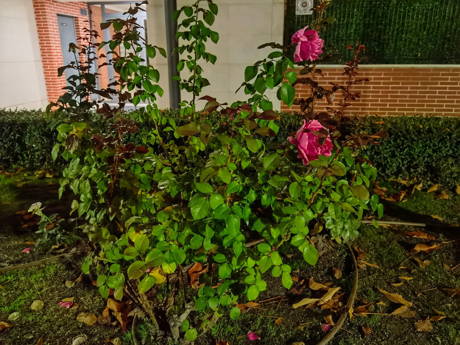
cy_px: 172
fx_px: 359
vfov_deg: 51.4
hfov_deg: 65.3
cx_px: 230
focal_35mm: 27
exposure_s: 1/20
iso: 640
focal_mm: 6.67
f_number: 1.9
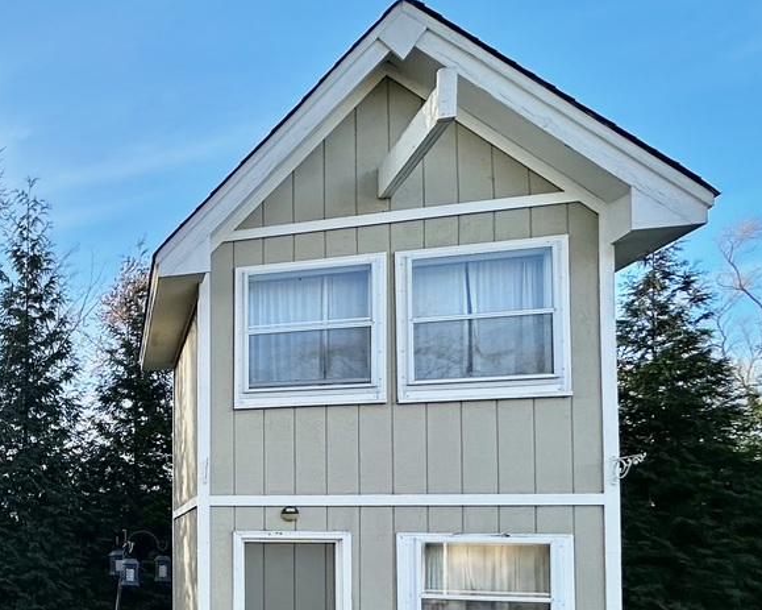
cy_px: 520
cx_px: -172
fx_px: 767
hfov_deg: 38.0
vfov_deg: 40.8
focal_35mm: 34
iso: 40
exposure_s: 1/690
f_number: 2.2
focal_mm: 2.22
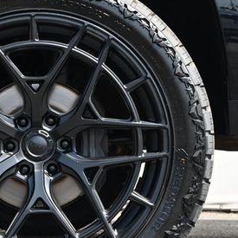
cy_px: 145
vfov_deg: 18.0
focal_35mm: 96
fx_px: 751
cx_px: 35
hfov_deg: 17.8
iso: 220
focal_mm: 32.5
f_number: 5
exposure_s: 1/250
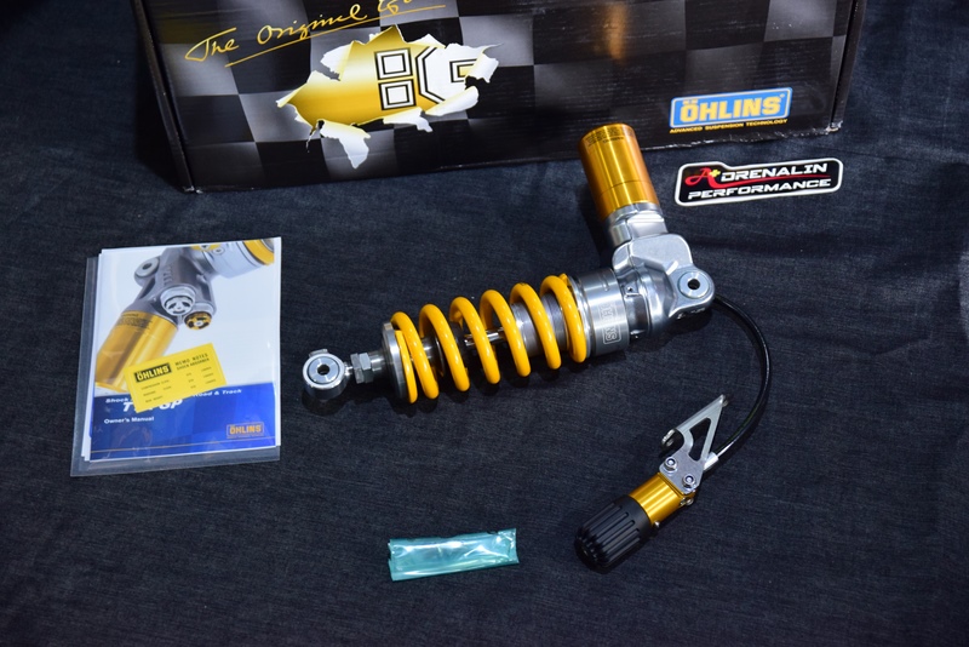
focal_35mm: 68
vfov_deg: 20.2
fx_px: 1817
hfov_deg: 29.9
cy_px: 324
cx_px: 484
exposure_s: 1/20
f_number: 3.5
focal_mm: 45
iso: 1250
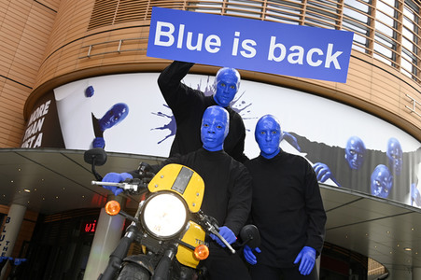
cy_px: 140
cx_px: 210
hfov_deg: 48.5
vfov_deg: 33.4
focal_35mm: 40
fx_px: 467
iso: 320
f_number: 6.3
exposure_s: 1/200
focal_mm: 40
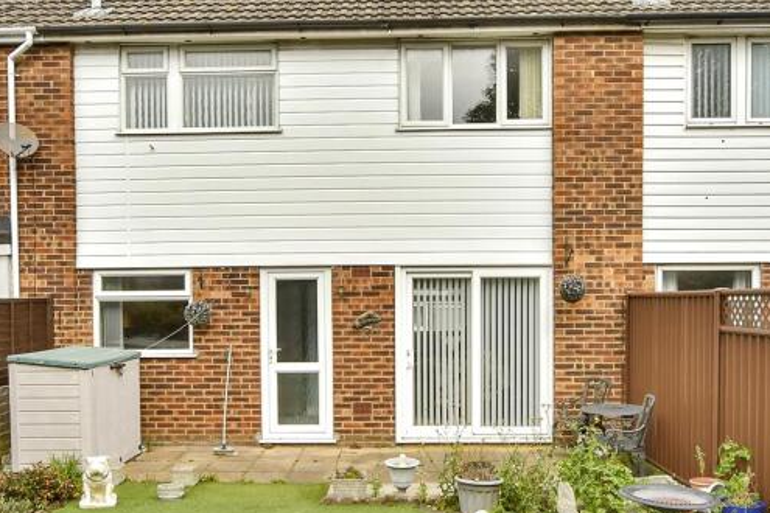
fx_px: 663
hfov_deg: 60.3
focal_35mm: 31
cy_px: 319
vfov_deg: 42.0
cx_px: 369
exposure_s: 1/320
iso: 500
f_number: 9
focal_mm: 10
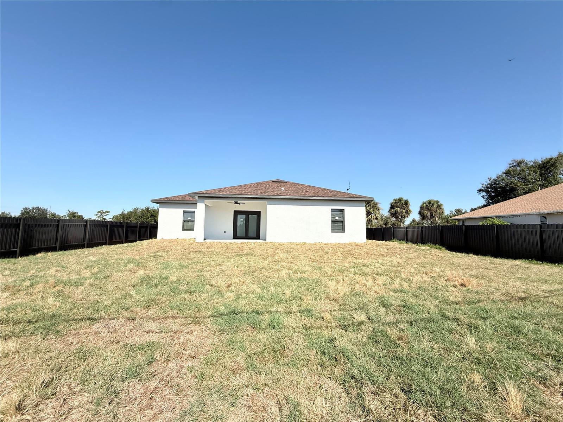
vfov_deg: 85.7
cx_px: 282
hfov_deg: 102.1
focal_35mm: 14
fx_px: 228
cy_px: 211
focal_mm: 2.22
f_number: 2.2
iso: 64
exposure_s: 1/2320
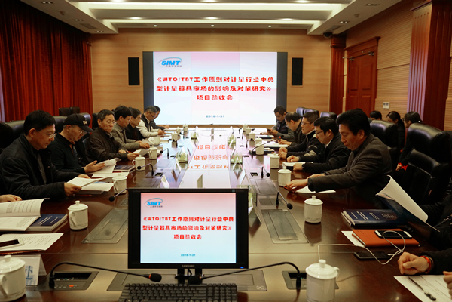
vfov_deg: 42.3
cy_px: 151
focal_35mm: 31
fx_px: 389
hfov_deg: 60.3
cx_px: 226
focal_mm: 31
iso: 1000
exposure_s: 1/160
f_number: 4
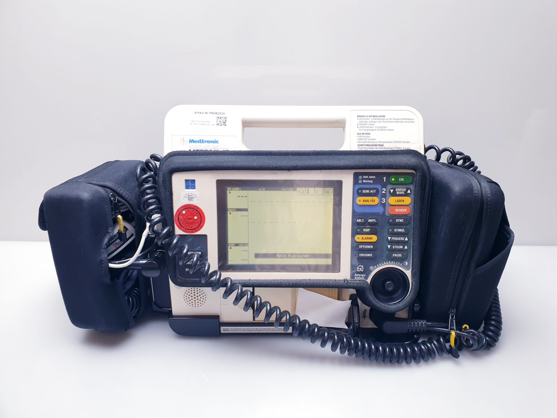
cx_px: 278
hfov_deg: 67.3
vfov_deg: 53.1
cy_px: 209
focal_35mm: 26
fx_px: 418
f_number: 2.4
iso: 80
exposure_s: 1/50
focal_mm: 4.3
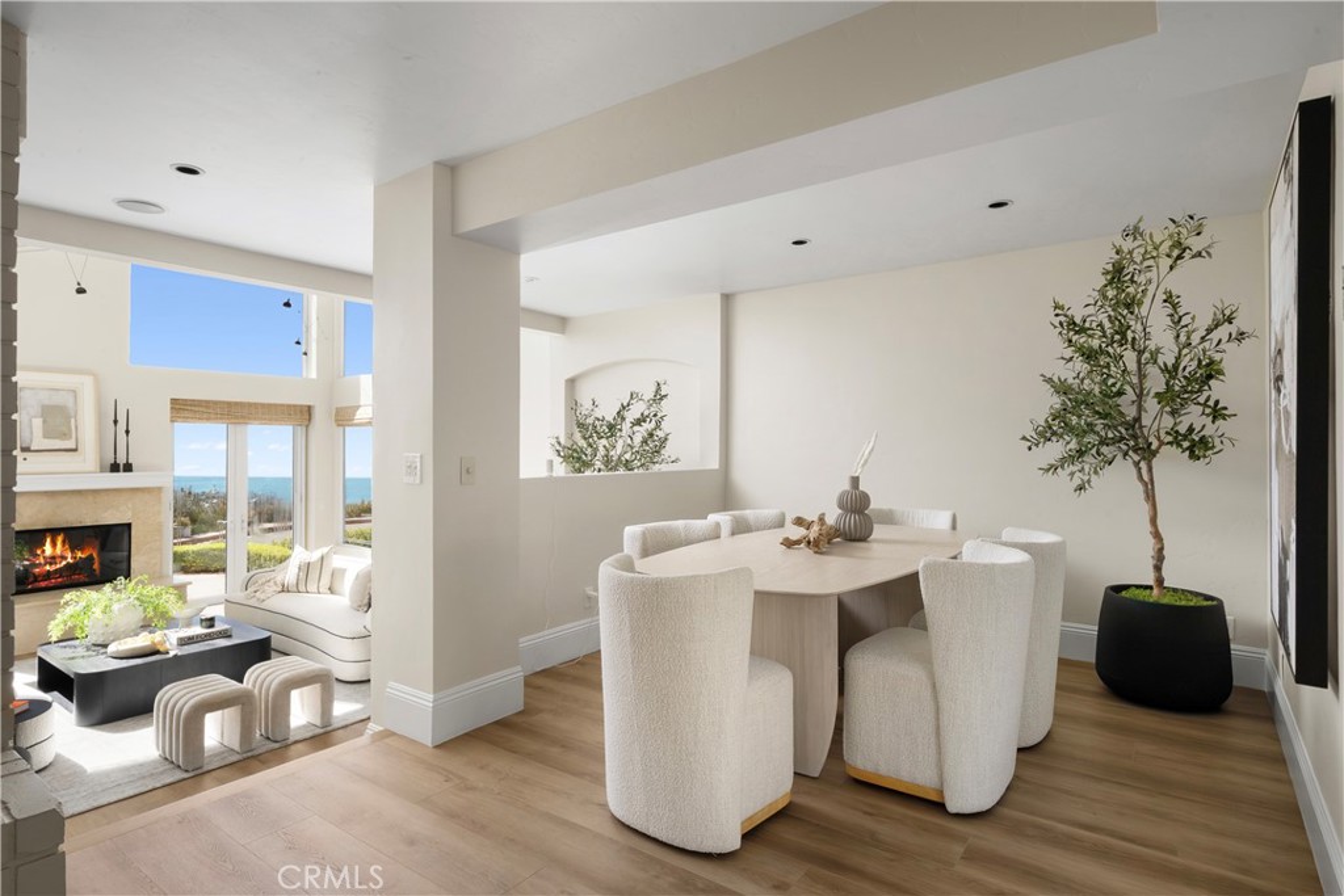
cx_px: 672
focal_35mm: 18
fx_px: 672
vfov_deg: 67.4
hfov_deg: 90.0
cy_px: 448
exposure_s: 1/15
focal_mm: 18
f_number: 22
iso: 640
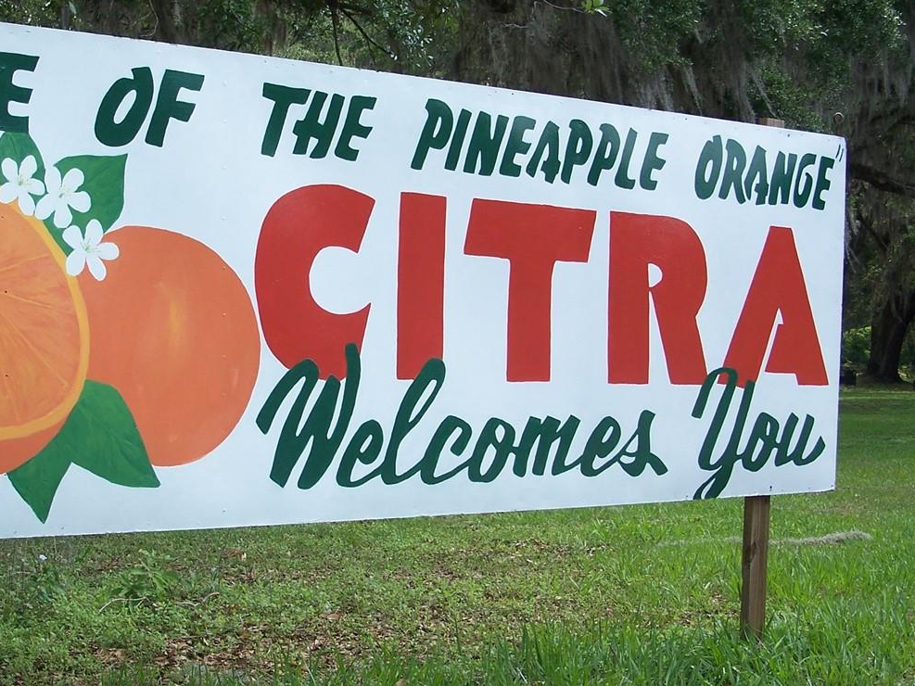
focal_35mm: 60
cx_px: 310
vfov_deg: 24.4
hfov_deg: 31.9
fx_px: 1586
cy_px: 369
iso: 64
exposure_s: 1/320
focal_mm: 7.8
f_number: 2.8
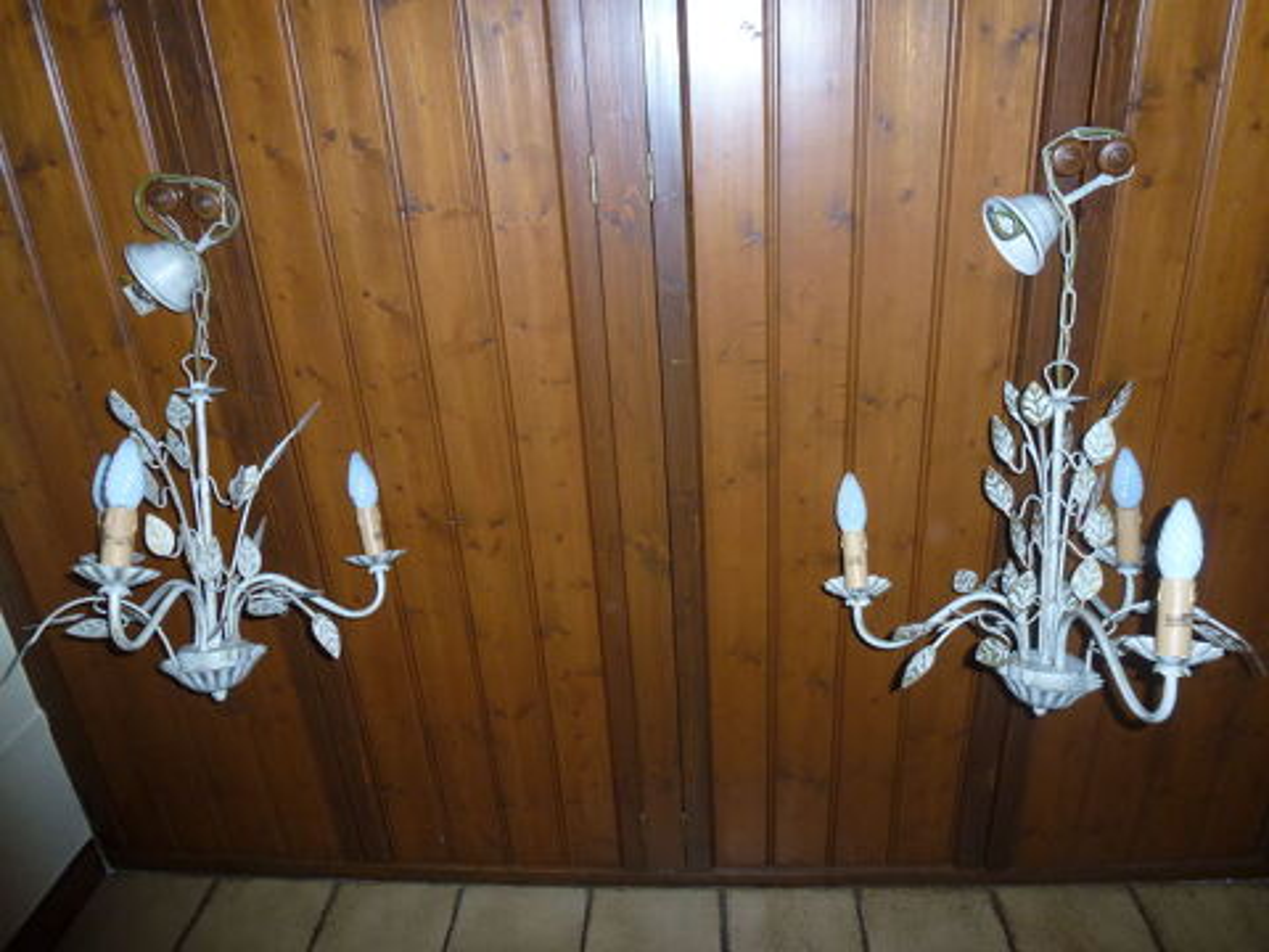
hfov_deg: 71.6
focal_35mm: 24
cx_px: 634
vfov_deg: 56.8
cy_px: 476
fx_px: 880
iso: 200
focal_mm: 4.3
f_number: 3.3
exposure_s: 1/60
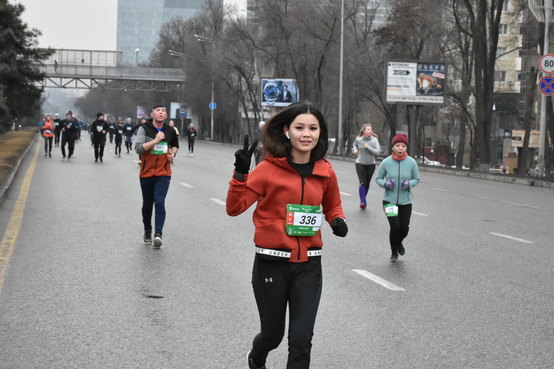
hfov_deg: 19.5
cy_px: 184
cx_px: 277
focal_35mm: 105
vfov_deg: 13.0
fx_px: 1616
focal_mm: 70
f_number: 13
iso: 3200
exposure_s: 1/640
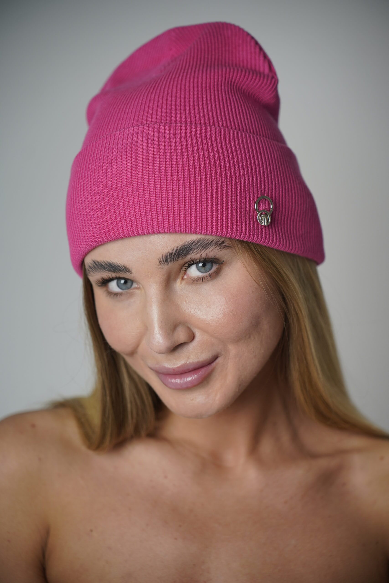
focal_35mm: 75
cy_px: 292
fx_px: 1215
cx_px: 194
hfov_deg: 18.2
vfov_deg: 27.0
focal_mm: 75
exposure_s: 1/250
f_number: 2.8
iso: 250
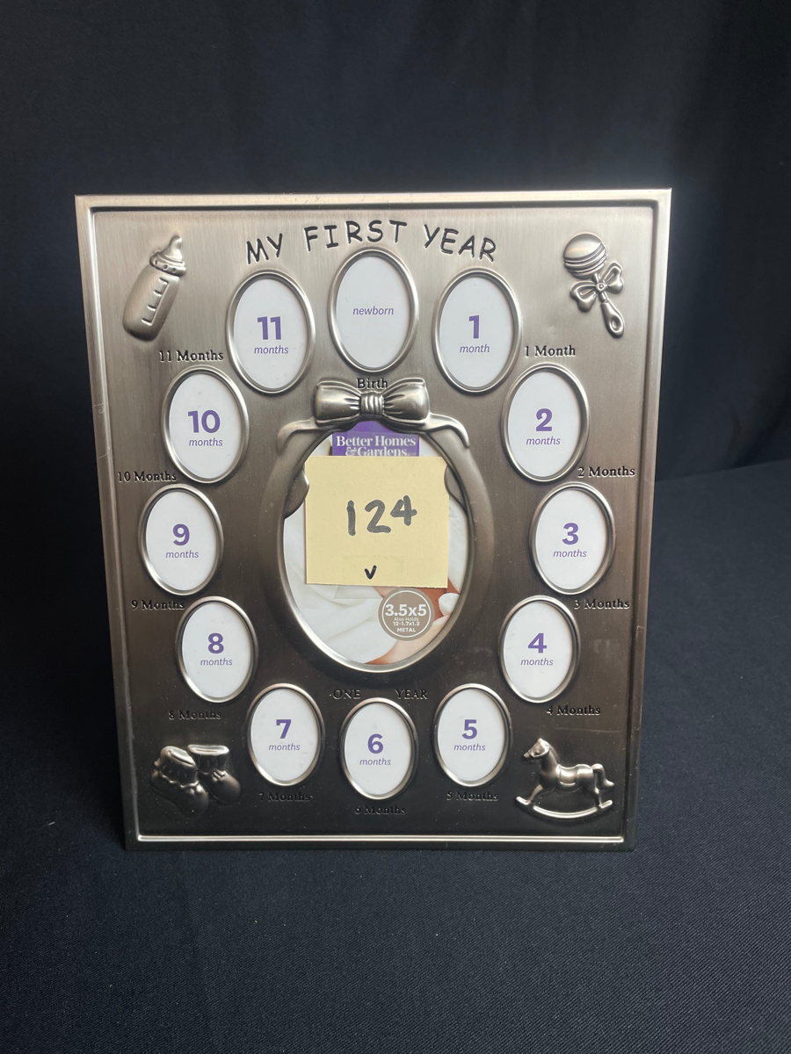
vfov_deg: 67.3
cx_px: 396
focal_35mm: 26
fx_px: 792
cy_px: 527
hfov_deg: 53.1
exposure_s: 1/120
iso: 50
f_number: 1.6
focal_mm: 4.2
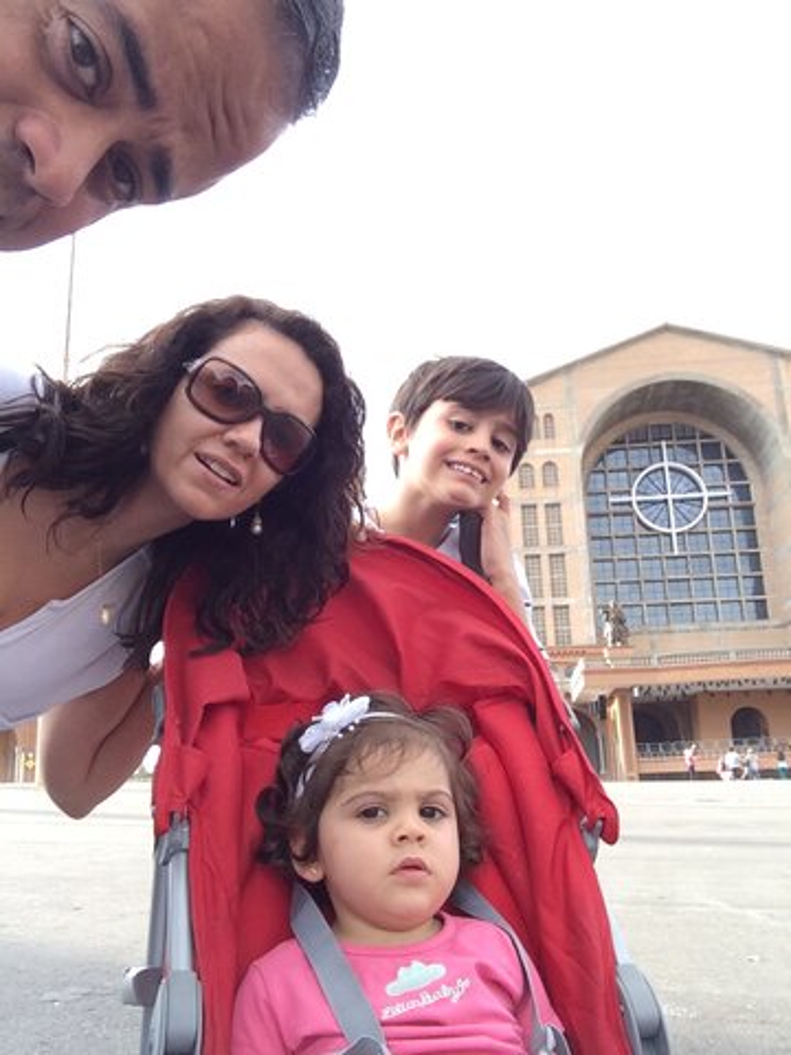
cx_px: 396
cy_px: 528
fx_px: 944
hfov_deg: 45.4
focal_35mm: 31
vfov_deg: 58.4
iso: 50
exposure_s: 1/162
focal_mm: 2.15
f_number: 2.4
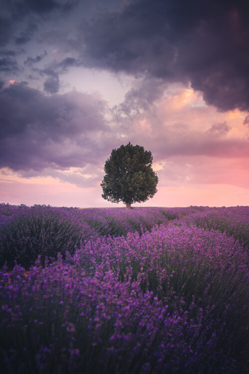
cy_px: 187
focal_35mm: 35
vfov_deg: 54.4
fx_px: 363
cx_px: 124
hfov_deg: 37.9
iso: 320
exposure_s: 1/125
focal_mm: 35
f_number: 5
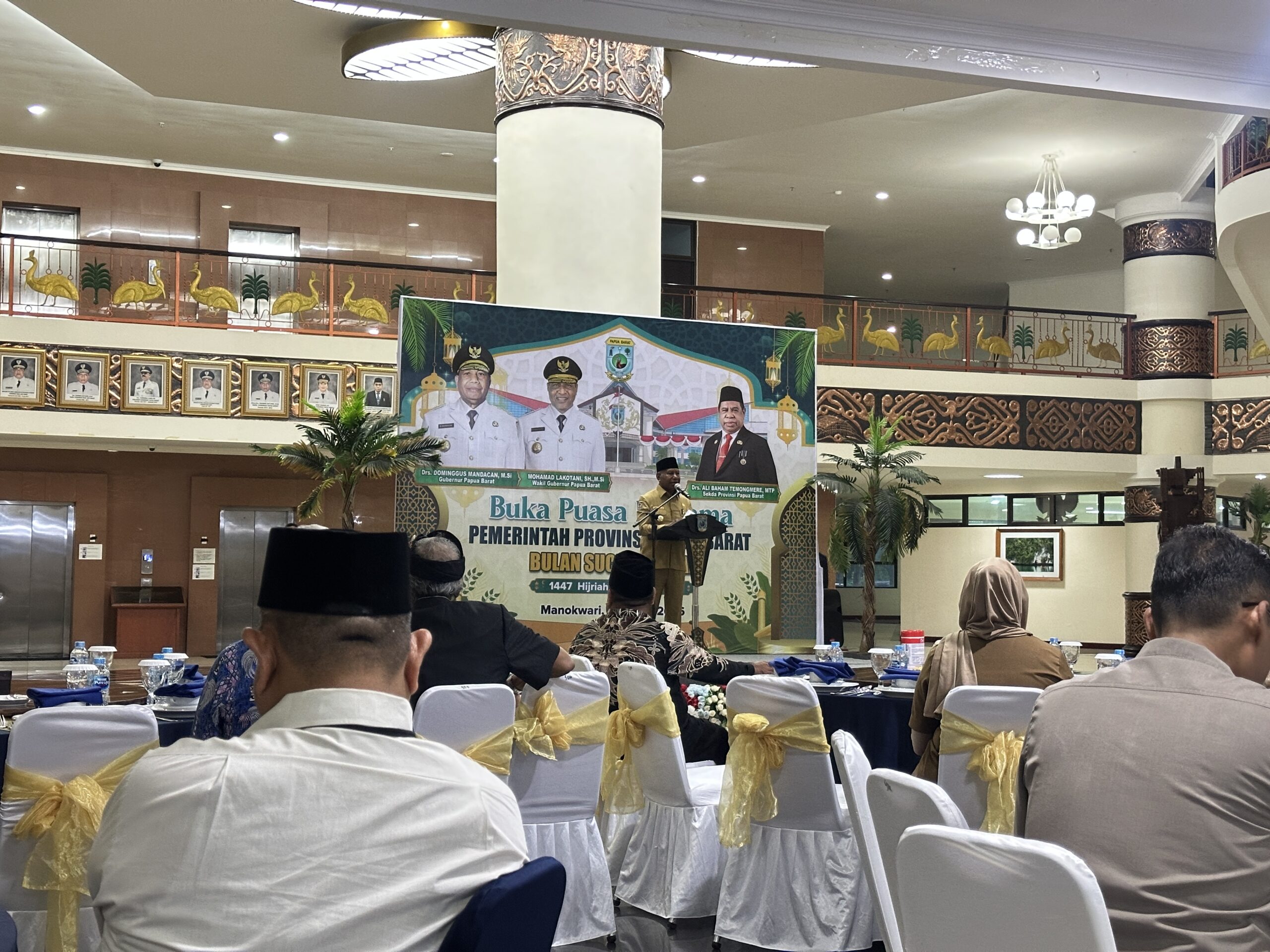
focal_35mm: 48
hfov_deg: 39.7
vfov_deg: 30.3
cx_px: 635
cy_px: 476
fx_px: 1761
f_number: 1.78
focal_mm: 6.86
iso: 400
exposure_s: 1/33
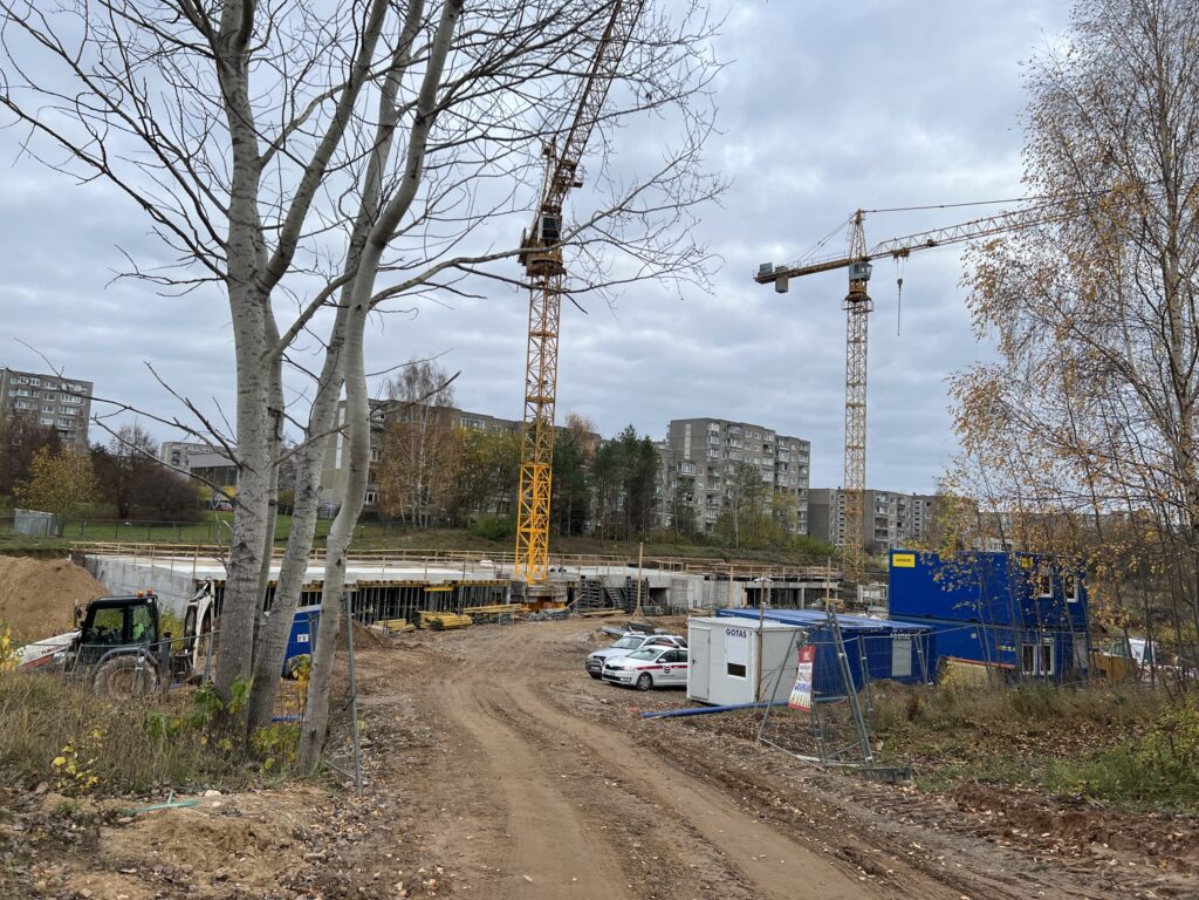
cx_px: 600
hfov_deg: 67.3
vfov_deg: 53.1
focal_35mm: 26
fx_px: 901
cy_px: 450
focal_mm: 5.7
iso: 50
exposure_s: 1/1048
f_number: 1.5
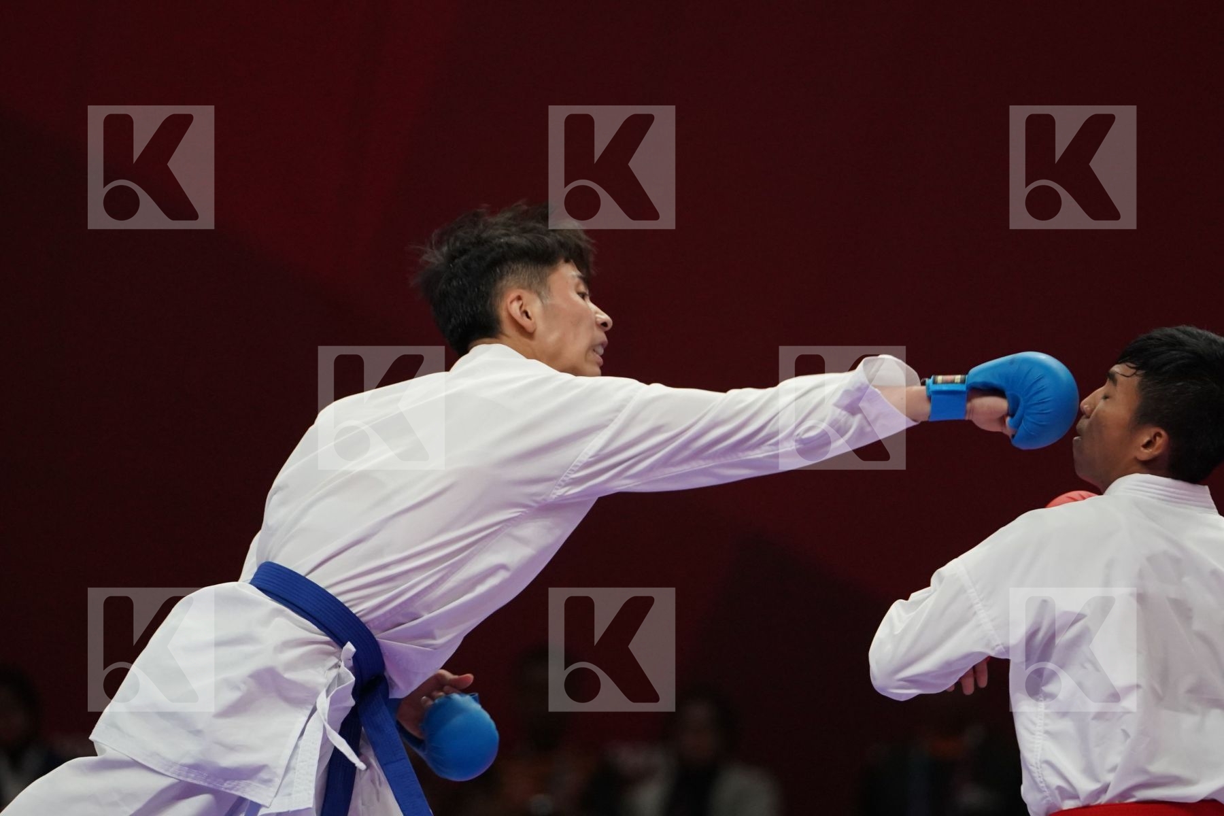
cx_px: 612
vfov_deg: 3.4
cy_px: 408
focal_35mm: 400
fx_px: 13599
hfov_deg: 5.2
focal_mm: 267
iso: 2500
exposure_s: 1/1000
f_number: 4
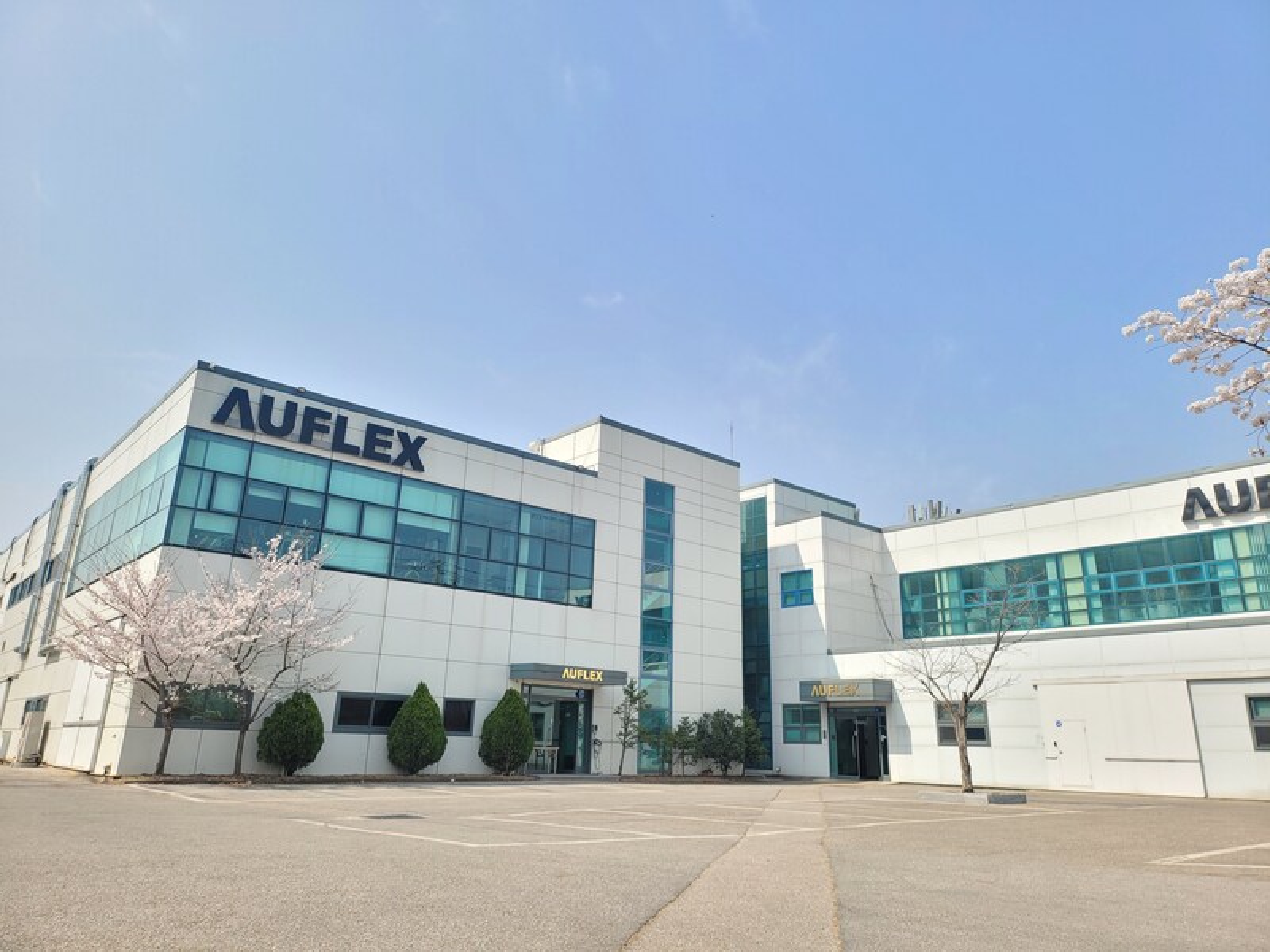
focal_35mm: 26
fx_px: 954
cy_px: 476
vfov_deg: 53.1
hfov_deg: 67.3
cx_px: 635
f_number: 1.8
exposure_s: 1/1437
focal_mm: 5
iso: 40
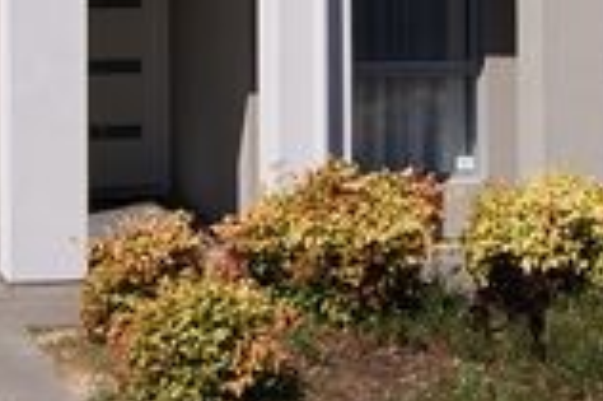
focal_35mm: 107
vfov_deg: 12.5
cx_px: 244
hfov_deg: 19.1
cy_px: -82
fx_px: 1790
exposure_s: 1/250
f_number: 10
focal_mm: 24
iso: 100
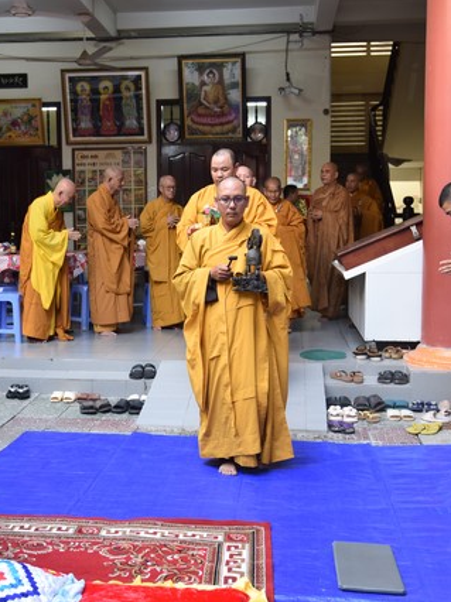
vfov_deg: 40.5
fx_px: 817
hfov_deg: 30.8
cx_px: 194
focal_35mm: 47
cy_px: 301
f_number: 4.5
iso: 400
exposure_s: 1/80
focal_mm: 32
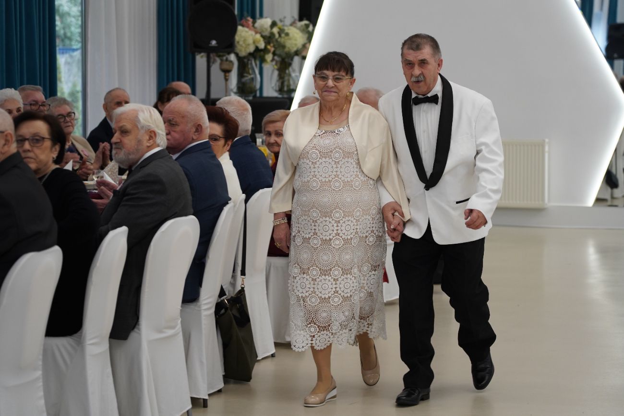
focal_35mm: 105
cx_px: 312
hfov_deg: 19.5
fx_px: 1820
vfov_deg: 13.0
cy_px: 208
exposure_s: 1/125
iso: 1250
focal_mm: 105
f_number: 4
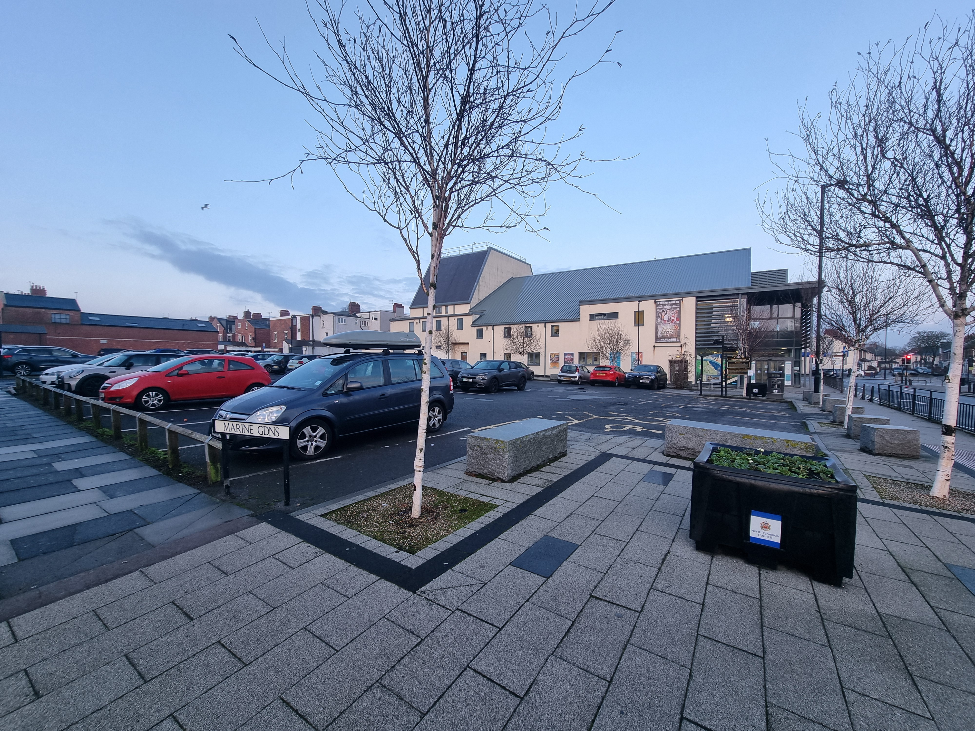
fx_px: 366
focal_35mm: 13
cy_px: 366
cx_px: 488
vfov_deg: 89.9
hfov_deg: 106.2
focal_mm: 2.2
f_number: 2.2
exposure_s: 1/100
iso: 64
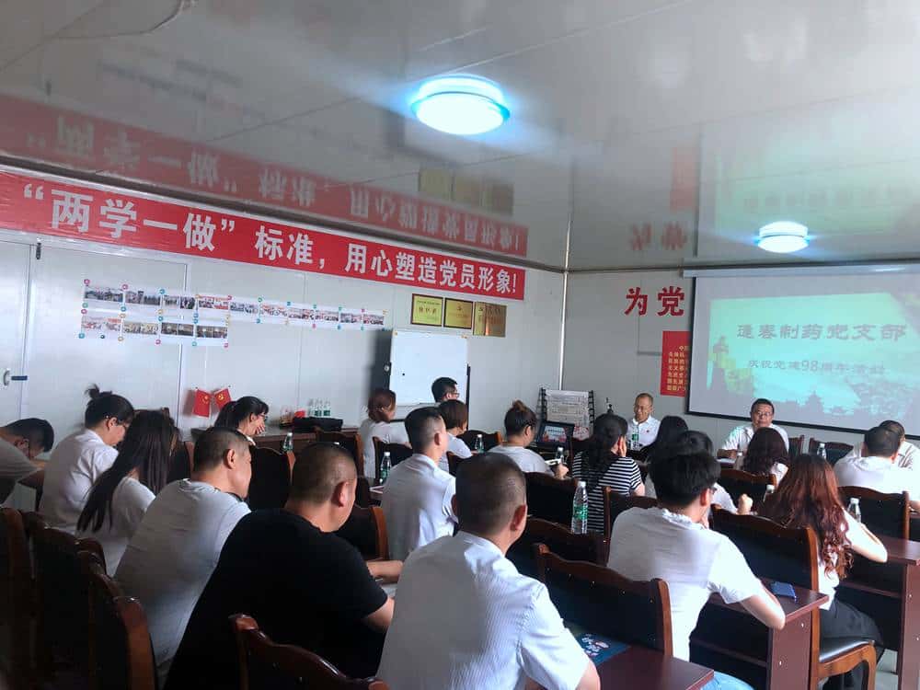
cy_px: 345
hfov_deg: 63.4
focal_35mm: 28
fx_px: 744
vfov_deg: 49.7
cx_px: 460
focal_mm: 3.99
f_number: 1.8
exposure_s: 1/20
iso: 40
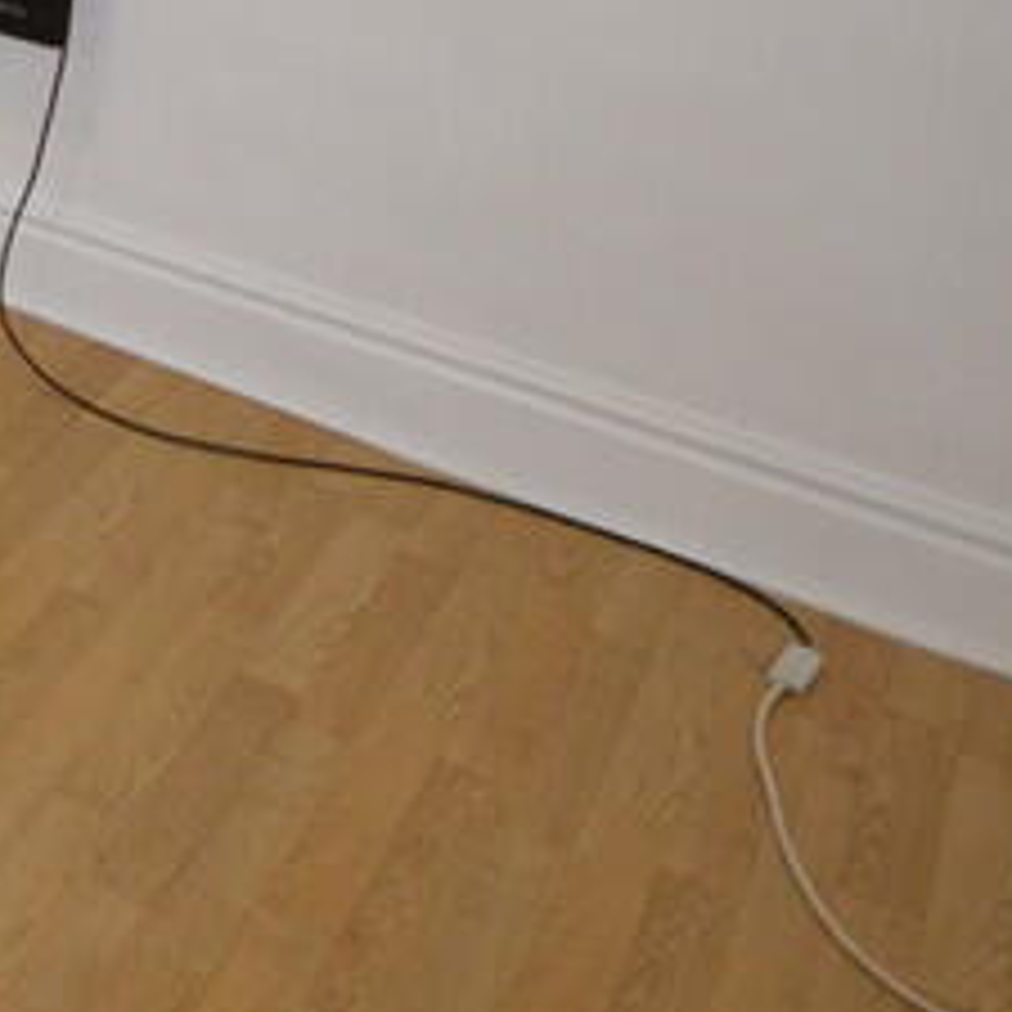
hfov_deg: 19.4
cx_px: -945
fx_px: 1918
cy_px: -263
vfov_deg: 25.8
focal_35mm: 58
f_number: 4
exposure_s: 1/60
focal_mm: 10
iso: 1100
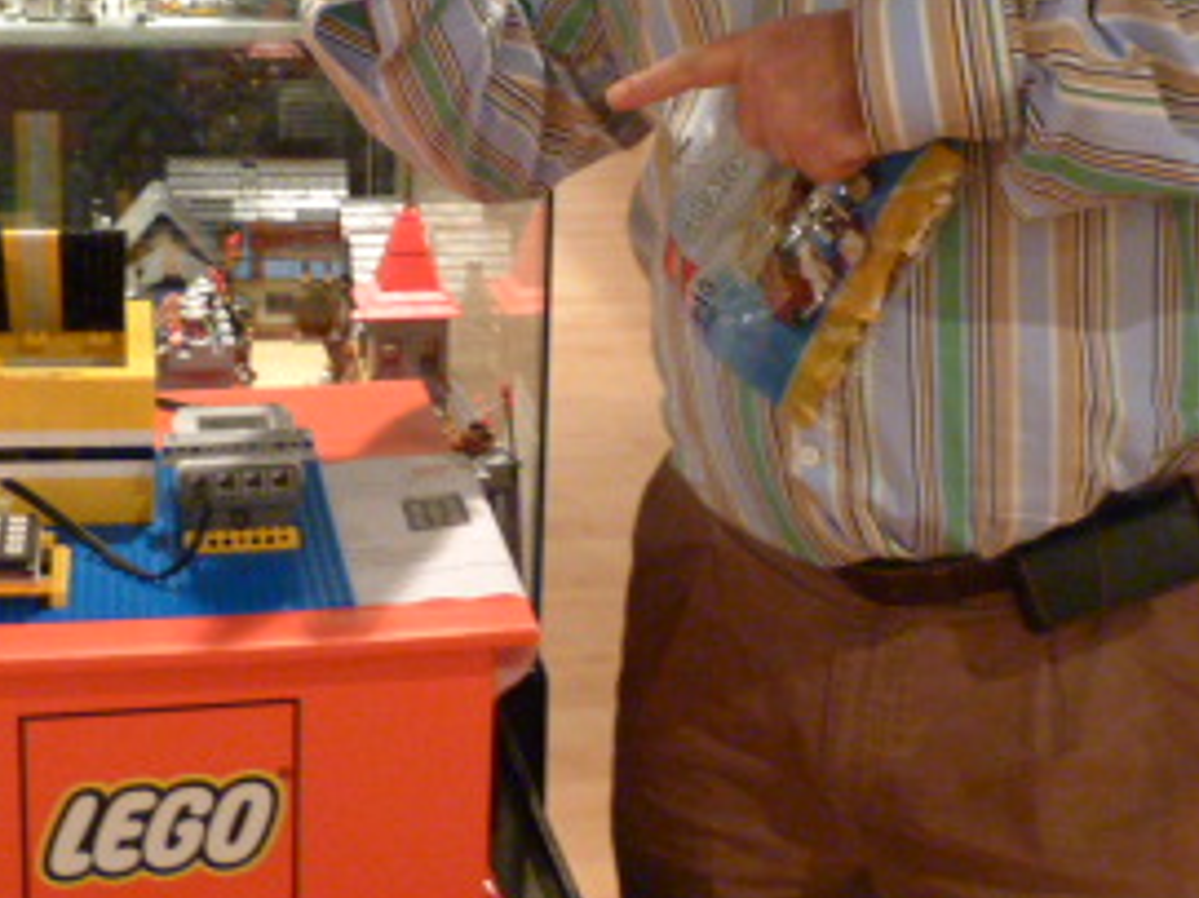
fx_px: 2043
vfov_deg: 24.4
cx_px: 465
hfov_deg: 32.6
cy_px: 186
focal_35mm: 59
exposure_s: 1/10
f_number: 2.8
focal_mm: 4.5
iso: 400
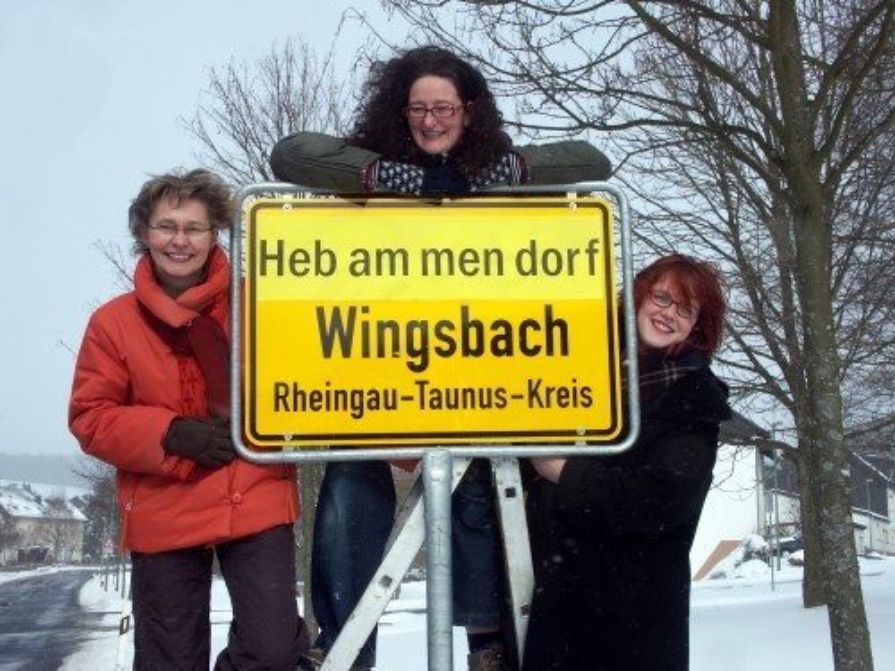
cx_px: 448
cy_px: 336
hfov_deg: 38.9
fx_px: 1267
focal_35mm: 49
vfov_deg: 29.7
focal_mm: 12.7
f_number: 9
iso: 100
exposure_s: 1/500
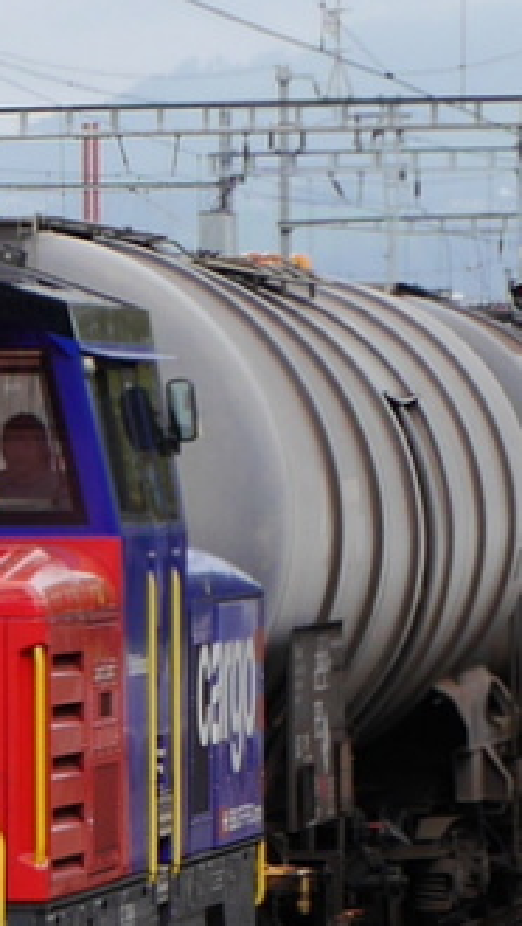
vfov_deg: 11.6
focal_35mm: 185
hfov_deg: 6.5
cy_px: 533
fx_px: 4545
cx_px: -157
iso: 160
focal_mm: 28
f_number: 7.1
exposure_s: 1/200
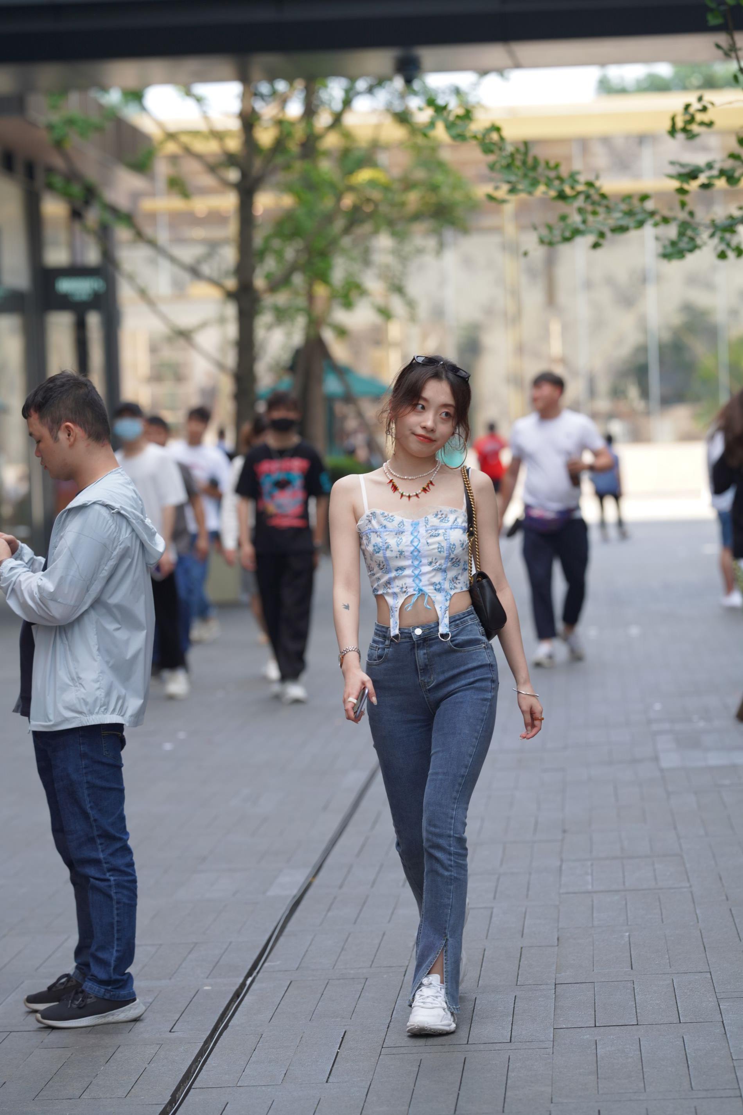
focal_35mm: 135
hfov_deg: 10.2
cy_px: 558
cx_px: 372
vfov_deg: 15.2
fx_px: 4180
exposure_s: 1/640
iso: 400
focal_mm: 135
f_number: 3.5
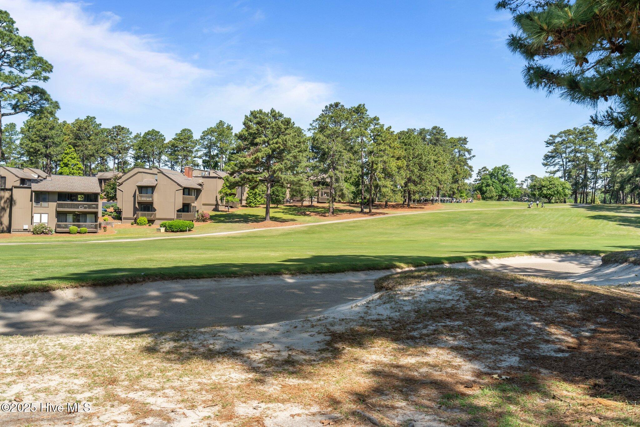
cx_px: 320
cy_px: 214
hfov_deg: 60.3
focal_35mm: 31
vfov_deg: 42.3
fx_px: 551
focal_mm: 31
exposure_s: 1/500
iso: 400
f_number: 8
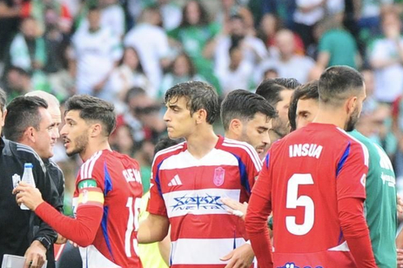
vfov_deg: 1.3
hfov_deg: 2.0
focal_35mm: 1036
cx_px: 7
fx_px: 11589
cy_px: 210
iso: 4000
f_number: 4
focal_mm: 300
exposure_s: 1/1600
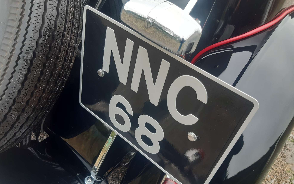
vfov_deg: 44.4
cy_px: 105
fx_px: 224
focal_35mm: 28
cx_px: 147
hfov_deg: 66.5
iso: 50
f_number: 1.7
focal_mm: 3.92
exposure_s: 1/100
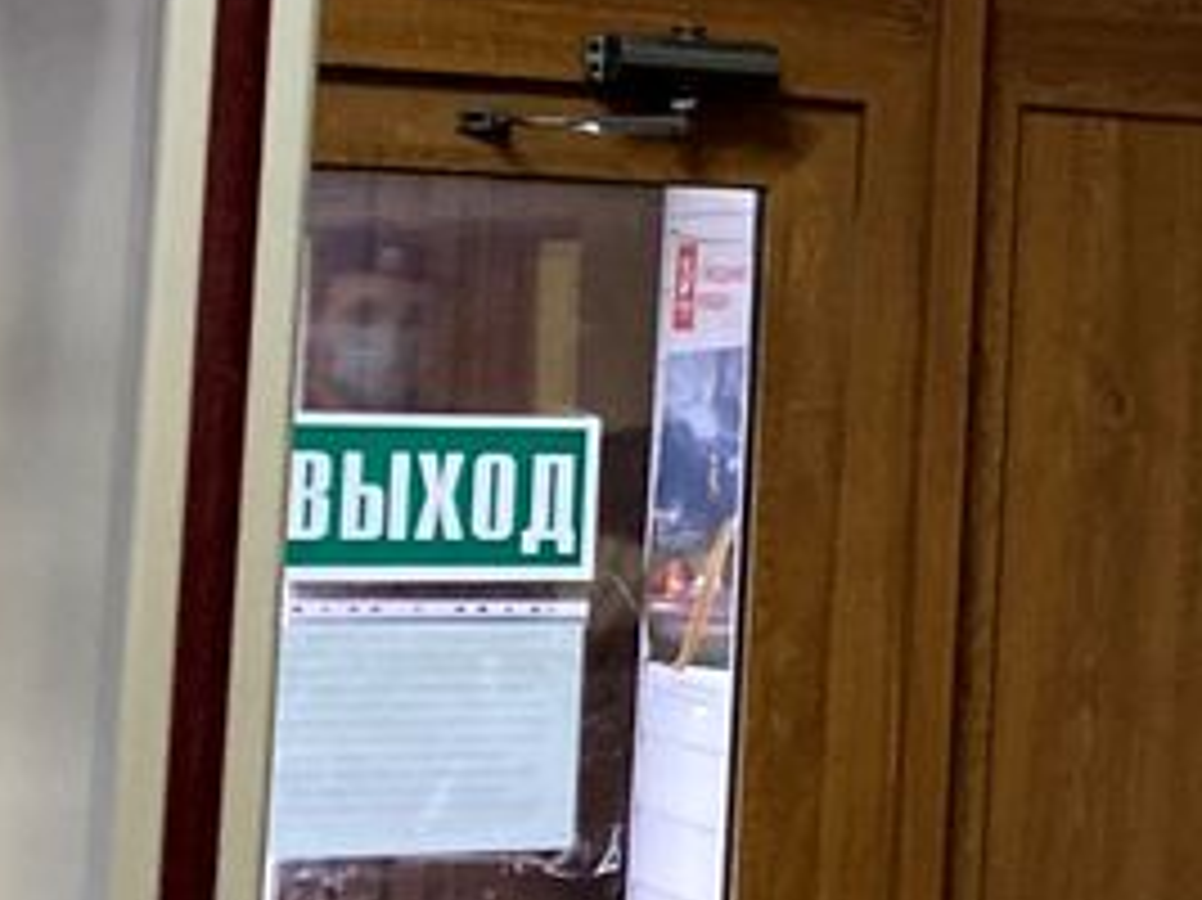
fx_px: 2915
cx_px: 1499
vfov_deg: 17.6
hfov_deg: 21.4
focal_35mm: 84
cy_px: 484
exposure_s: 1/50
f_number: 1.8
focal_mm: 3.99
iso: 250
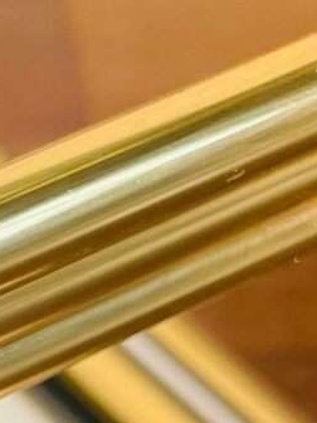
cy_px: 522
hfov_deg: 8.9
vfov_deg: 12.3
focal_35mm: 156
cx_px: -343
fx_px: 1905
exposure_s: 1/406
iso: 32
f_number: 1.6
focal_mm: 4.2
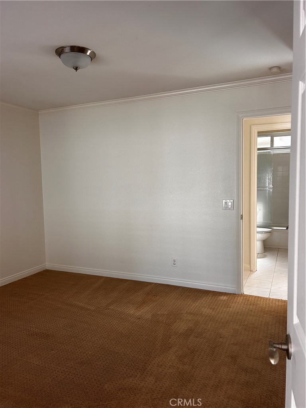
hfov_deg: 53.1
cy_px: 204
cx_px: 153
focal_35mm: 26
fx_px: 306
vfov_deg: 67.3
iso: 125
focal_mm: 5.7
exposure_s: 1/121
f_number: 1.5
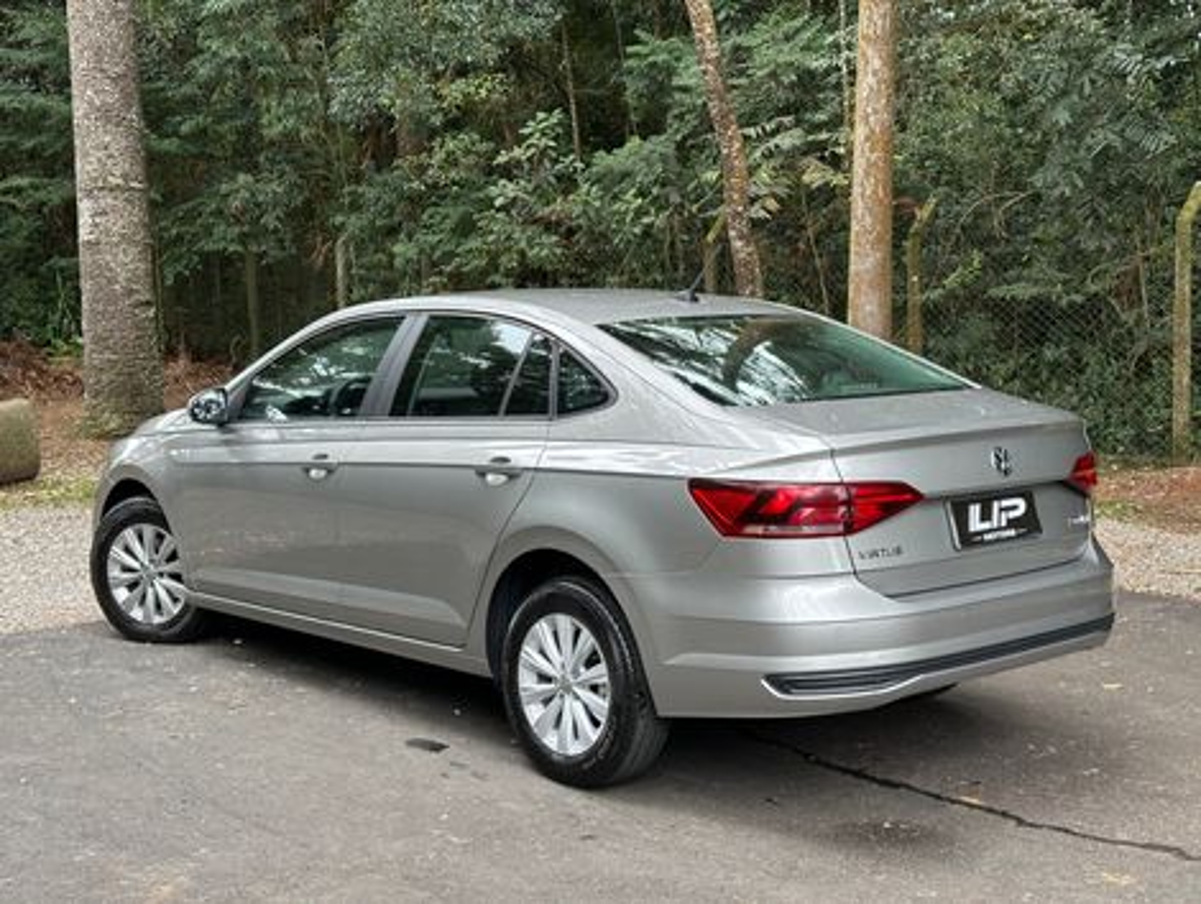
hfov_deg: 39.6
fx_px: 1668
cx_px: 600
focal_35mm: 48
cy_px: 452
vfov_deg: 30.3
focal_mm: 6.86
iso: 64
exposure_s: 1/232
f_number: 1.78
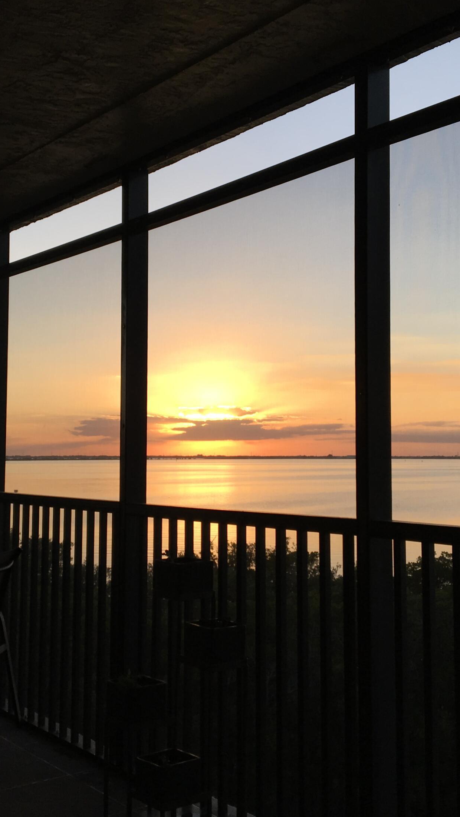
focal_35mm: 43
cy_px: 403
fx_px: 932
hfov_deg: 27.7
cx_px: 204
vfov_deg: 47.4
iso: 25
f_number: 2.2
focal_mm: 4.15
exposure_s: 1/519
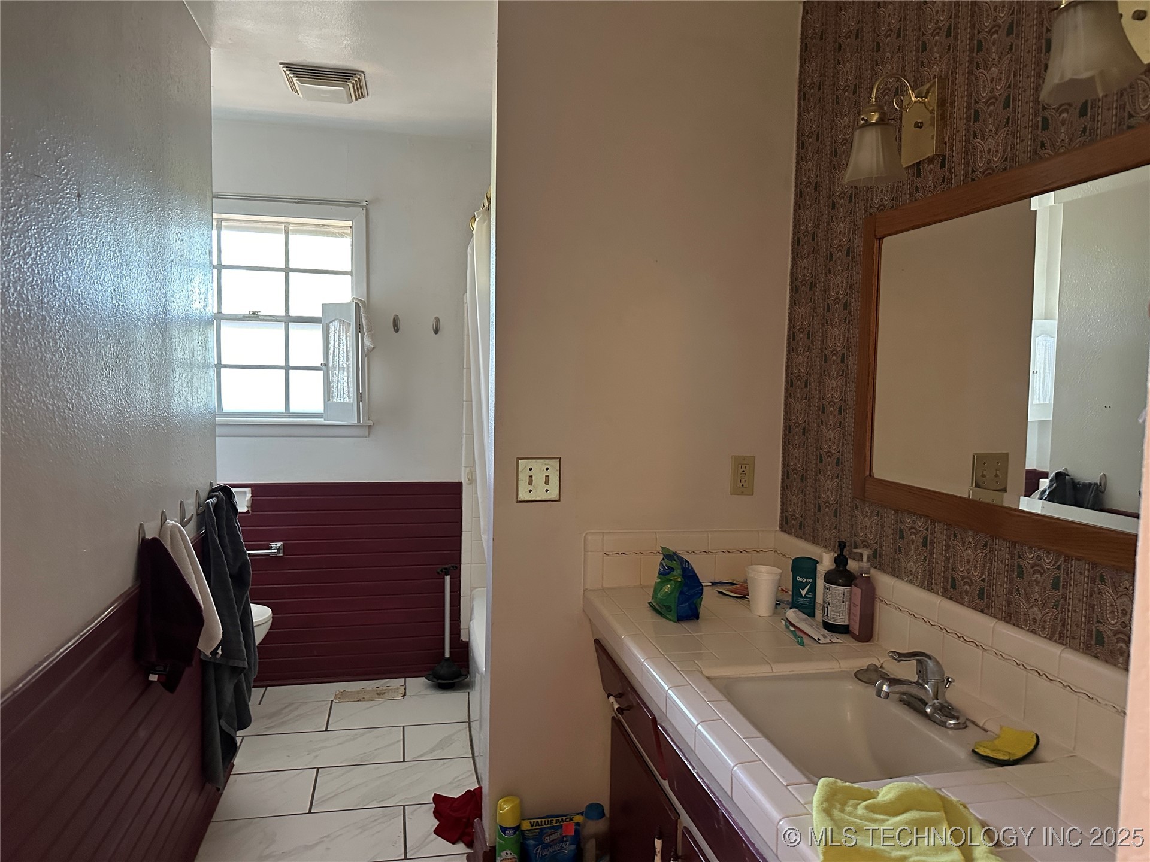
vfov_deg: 56.8
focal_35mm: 24
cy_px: 431
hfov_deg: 71.6
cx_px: 575
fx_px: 797
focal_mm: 6.86
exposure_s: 1/40
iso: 640
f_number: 1.78
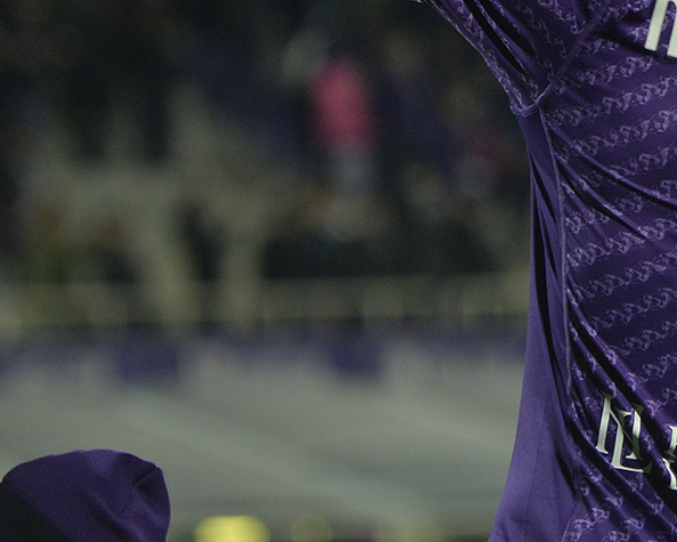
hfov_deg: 3.9
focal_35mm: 493
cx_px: 652
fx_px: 9876
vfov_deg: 3.1
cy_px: 97
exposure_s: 1/1000
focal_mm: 260
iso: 2500
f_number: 5.6
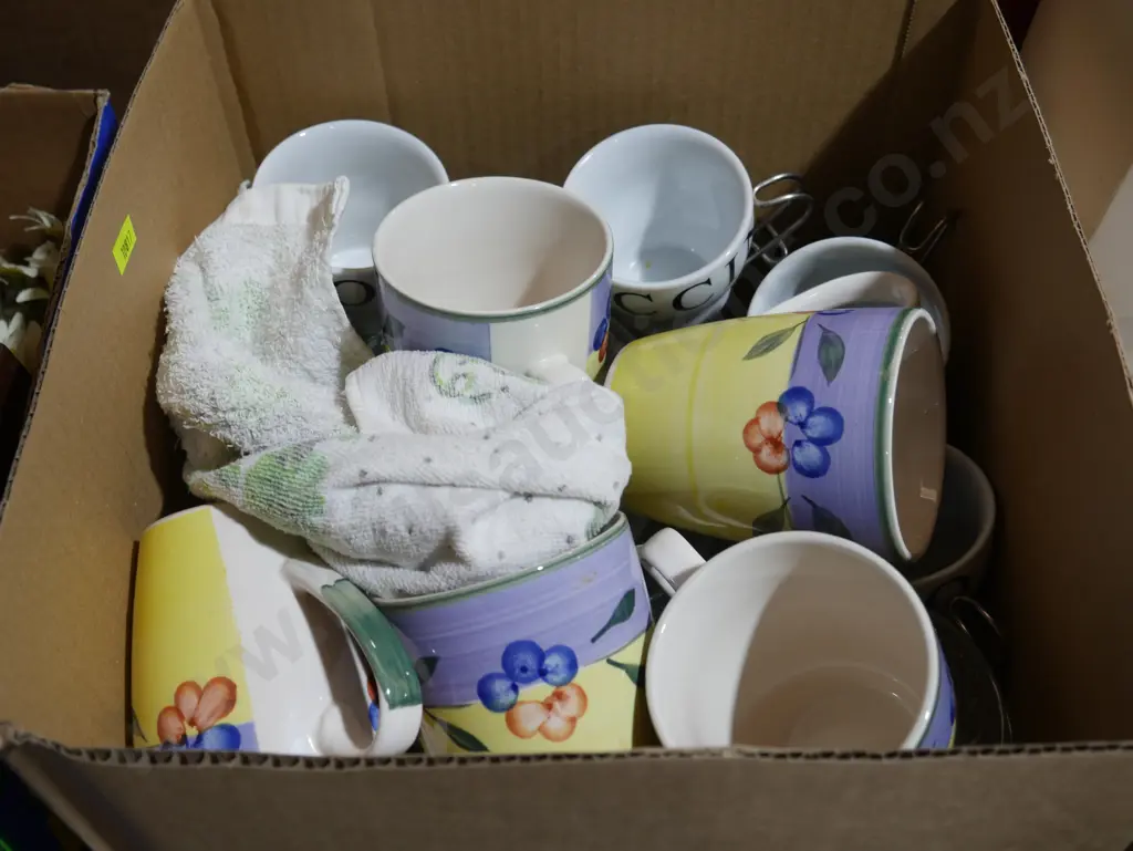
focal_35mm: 40
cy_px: 426
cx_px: 566
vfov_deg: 36.0
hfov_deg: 46.8
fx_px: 1310
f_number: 4.5
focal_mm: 20
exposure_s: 1/60
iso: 200
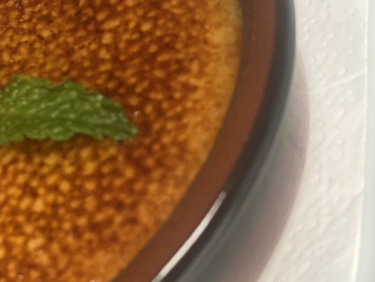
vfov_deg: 16.4
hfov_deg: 21.4
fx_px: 975
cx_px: 51
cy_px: 146
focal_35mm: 90
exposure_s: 1/40
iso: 320
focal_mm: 6
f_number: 2
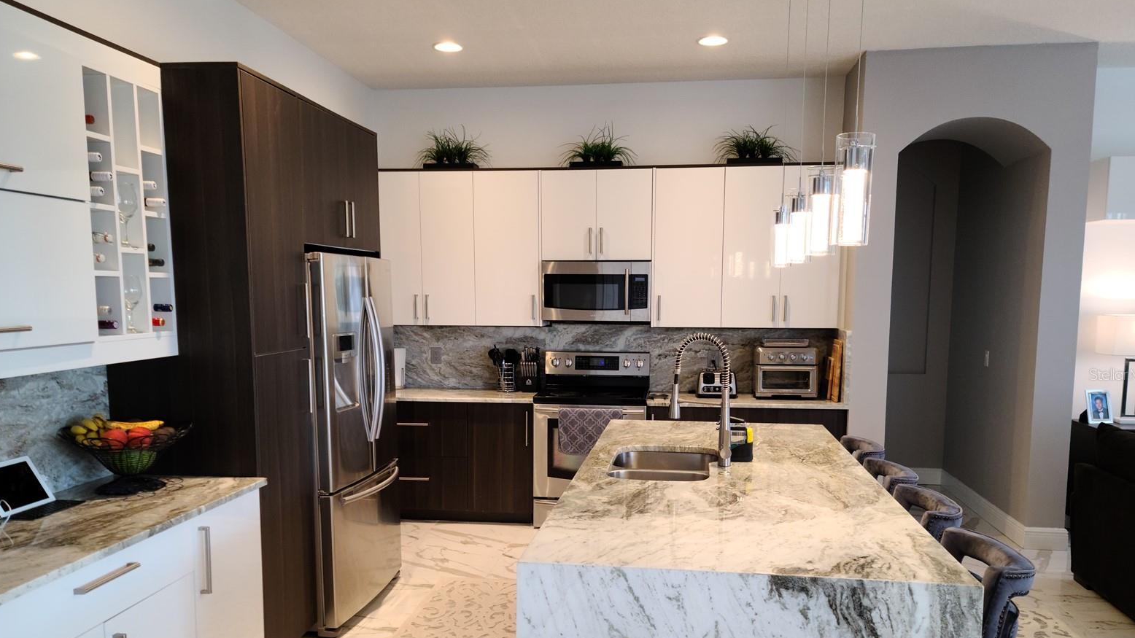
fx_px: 843
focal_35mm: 28
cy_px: 374
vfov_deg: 41.3
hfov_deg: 67.9
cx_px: 575
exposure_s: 1/59
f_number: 1.8
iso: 160
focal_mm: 7
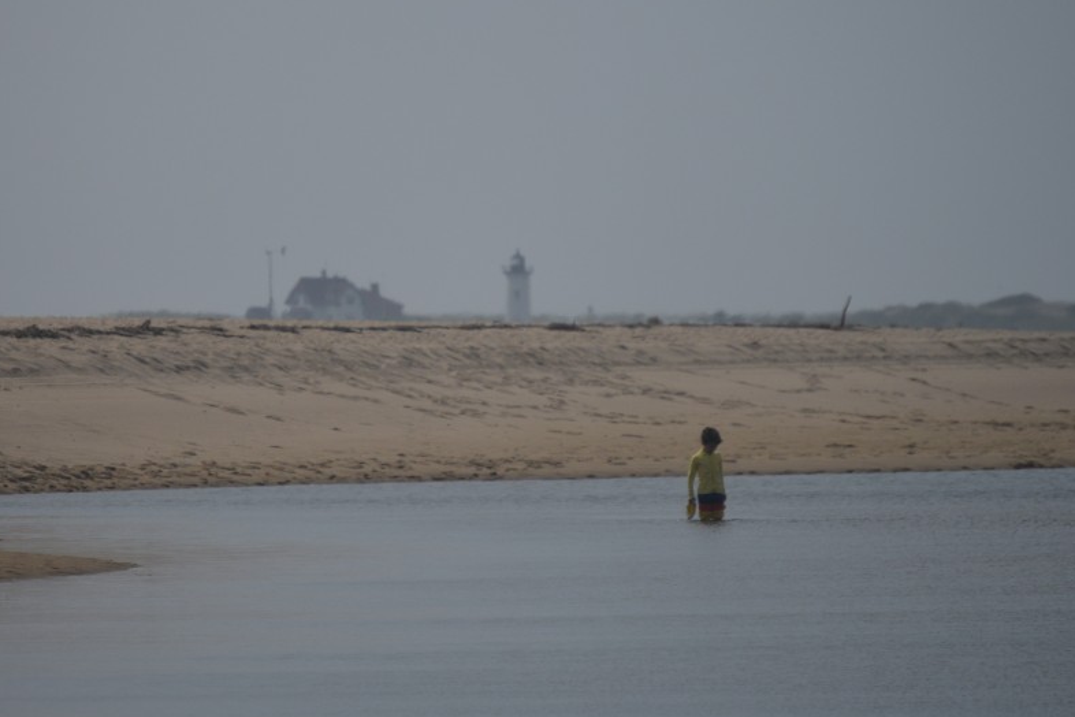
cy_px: 281
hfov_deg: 5.0
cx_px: 464
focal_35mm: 412
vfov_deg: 3.3
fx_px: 12302
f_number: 5.6
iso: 200
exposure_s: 1/4000
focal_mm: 200
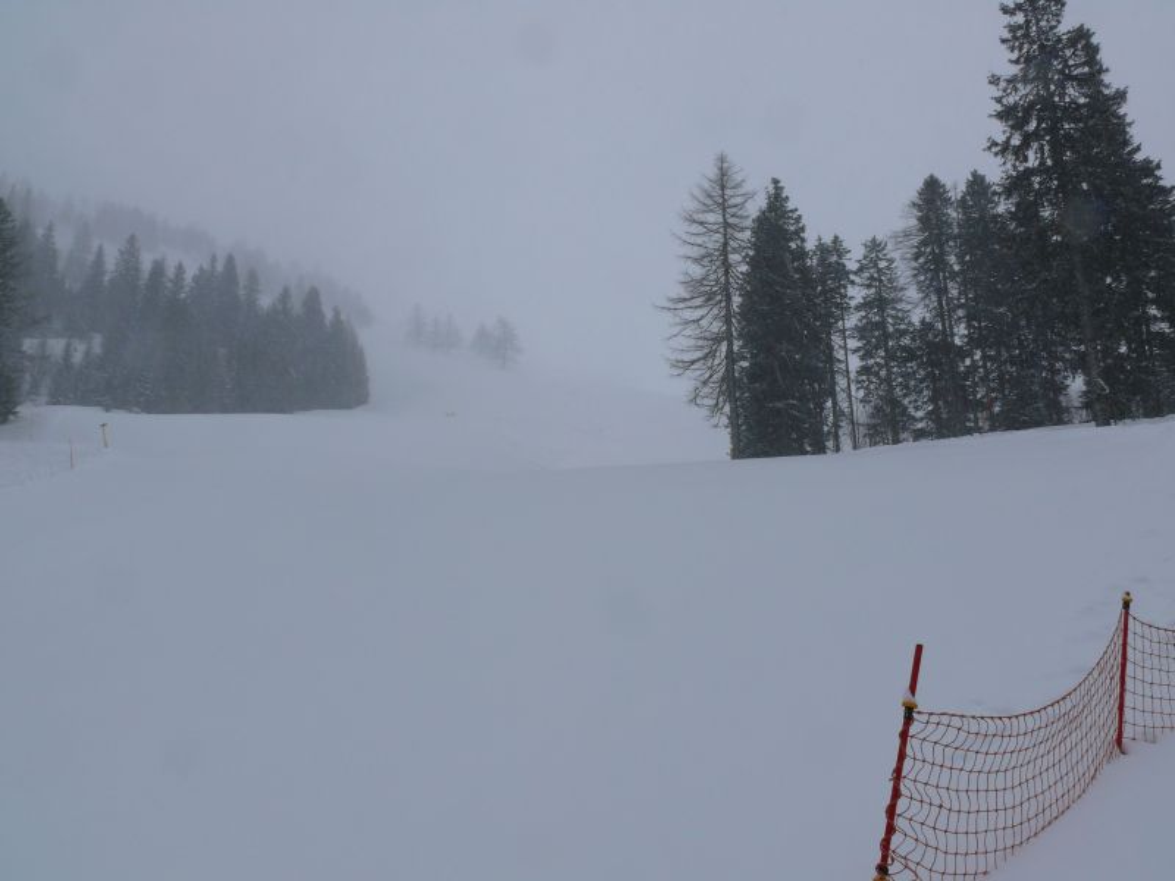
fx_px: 1188
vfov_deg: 40.7
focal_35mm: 35
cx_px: 588
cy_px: 440
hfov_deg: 52.6
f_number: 7.1
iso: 100
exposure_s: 1/400
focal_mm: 7.4
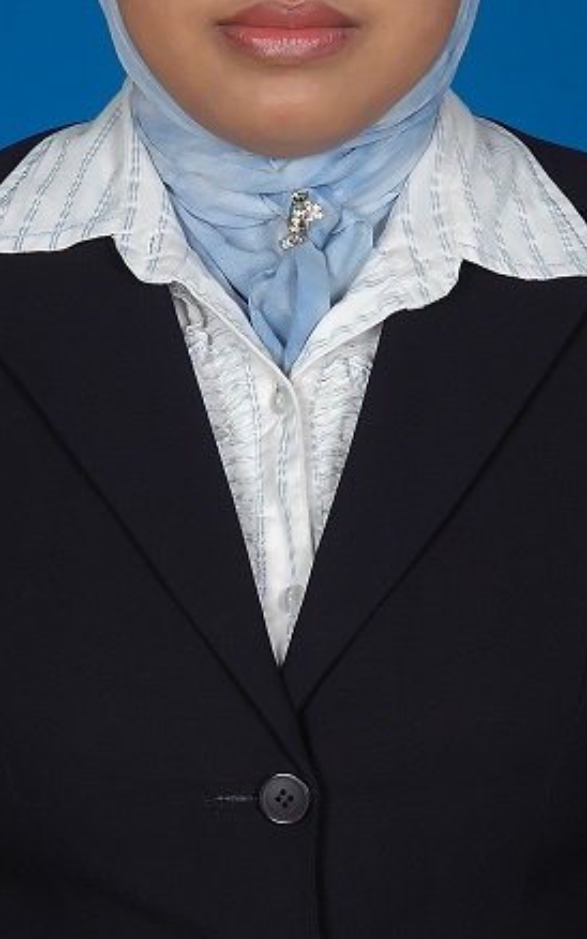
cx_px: 274
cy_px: 238
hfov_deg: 10.0
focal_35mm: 131
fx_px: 3351
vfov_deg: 15.9
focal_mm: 50
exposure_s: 1/125
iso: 200
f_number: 9
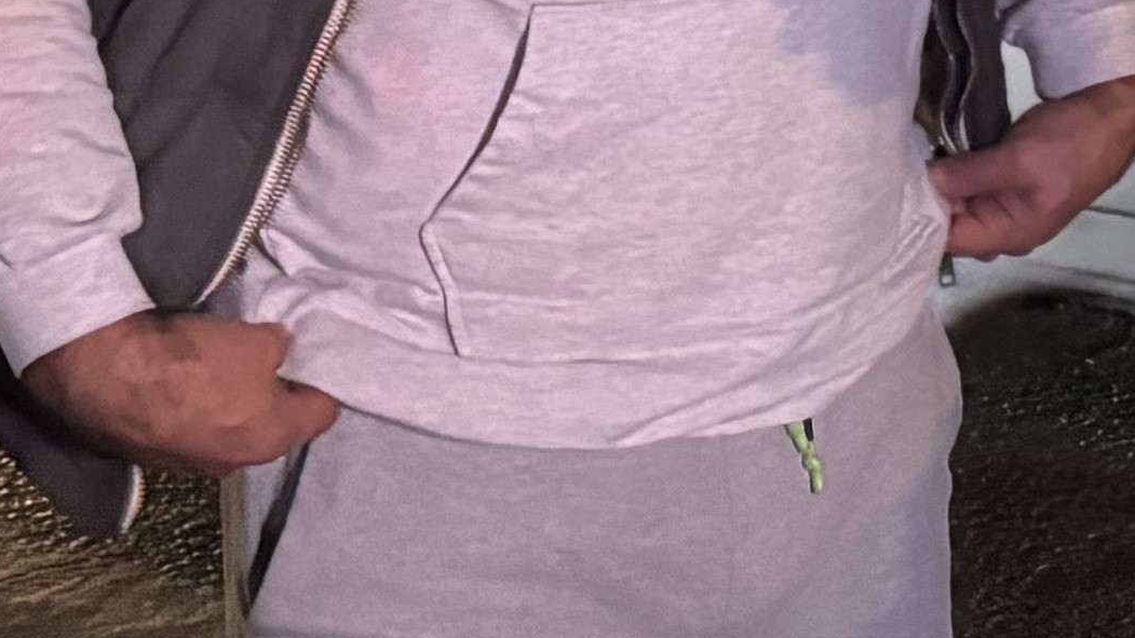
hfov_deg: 12.8
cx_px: 1974
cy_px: -587
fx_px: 4634
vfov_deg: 7.6
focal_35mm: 154
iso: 500
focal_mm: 5.96
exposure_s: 1/33
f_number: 1.6
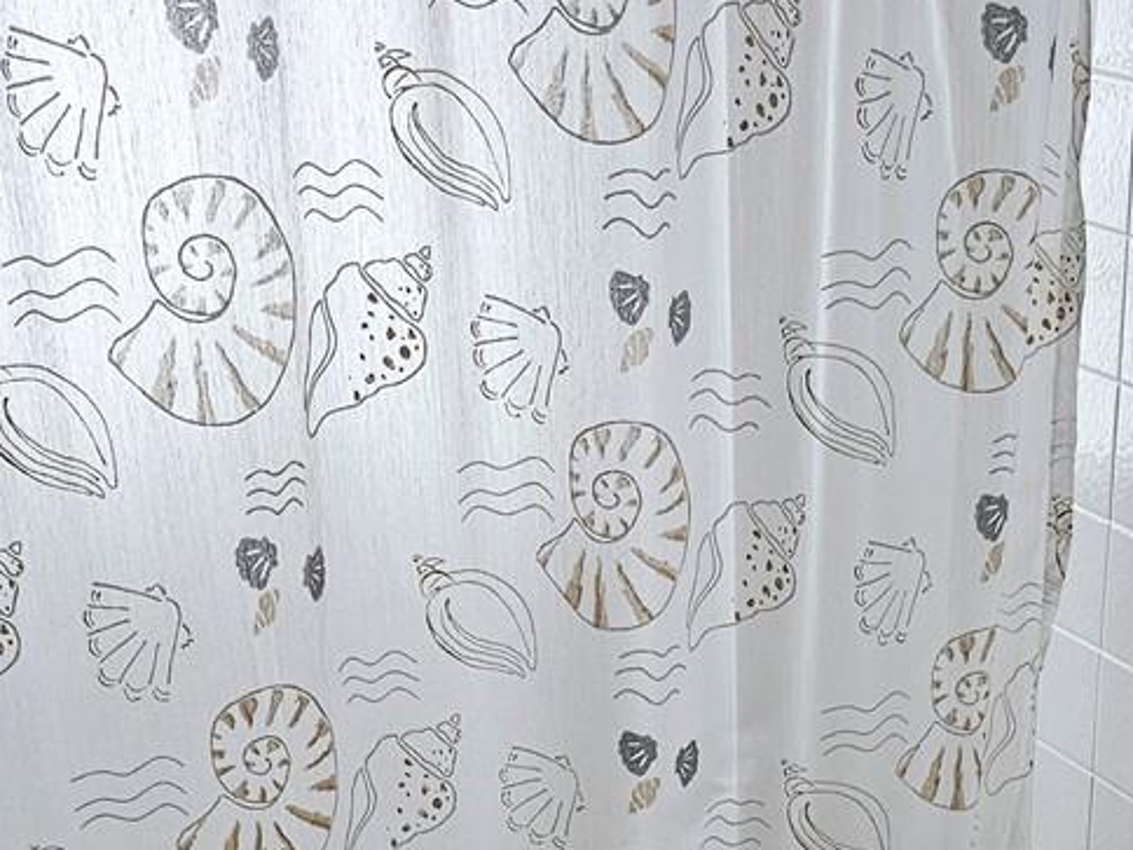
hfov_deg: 24.8
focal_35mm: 76
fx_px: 2488
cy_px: 1358
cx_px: 1060
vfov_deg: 17.1
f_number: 1.8
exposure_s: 1/180
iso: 200
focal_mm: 5.4
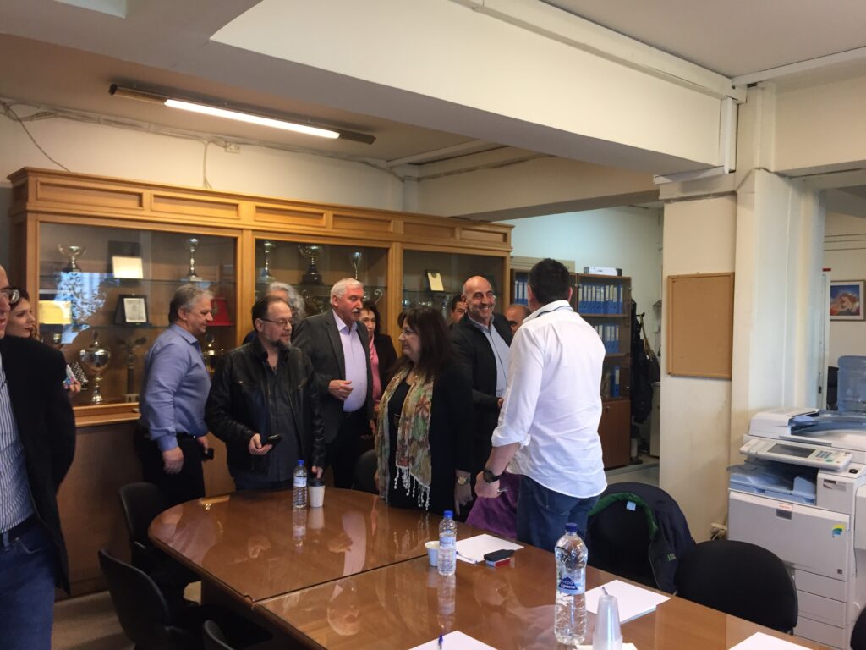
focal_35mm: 29
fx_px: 726
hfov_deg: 61.7
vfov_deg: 48.2
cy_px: 325
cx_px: 433
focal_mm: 4.15
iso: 64
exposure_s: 1/33
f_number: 2.2
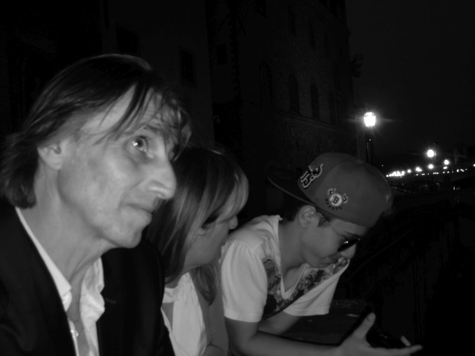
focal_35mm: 40
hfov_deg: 46.8
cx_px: 238
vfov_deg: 36.0
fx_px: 549
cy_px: 178
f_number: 2.6
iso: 200
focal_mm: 7.2
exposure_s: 1/40
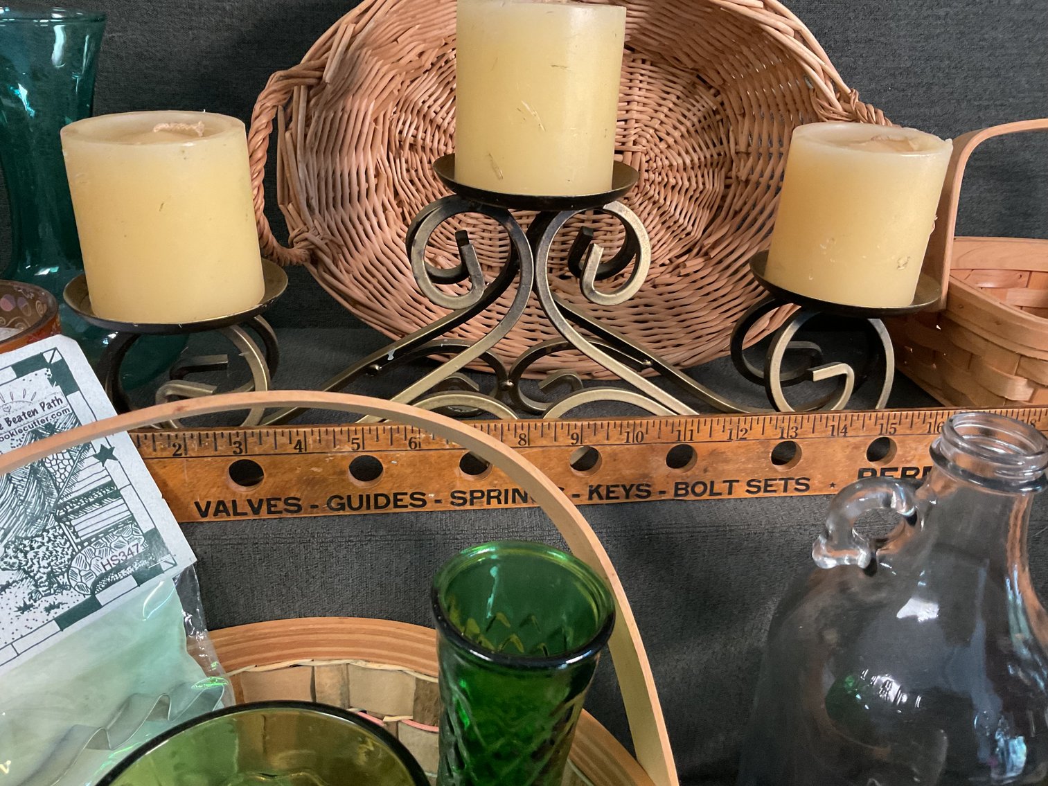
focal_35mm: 29
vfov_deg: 48.2
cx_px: 524
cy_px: 393
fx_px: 878
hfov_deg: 61.7
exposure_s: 1/60
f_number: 1.8
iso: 250
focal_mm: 3
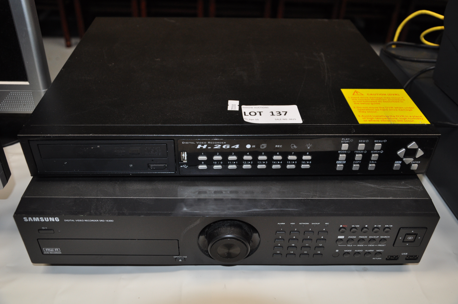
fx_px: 419
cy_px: 152
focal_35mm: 33
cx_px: 229
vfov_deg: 39.9
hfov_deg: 57.3
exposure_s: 1/60
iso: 450
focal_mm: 22
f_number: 3.8
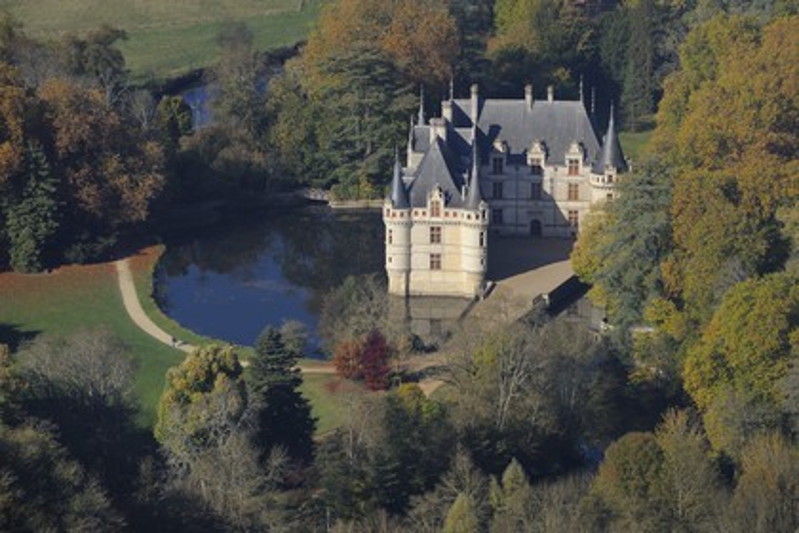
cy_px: 266
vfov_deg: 6.9
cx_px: 400
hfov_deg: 10.3
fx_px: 4439
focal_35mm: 200
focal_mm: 200
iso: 400
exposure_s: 1/1000
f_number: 10
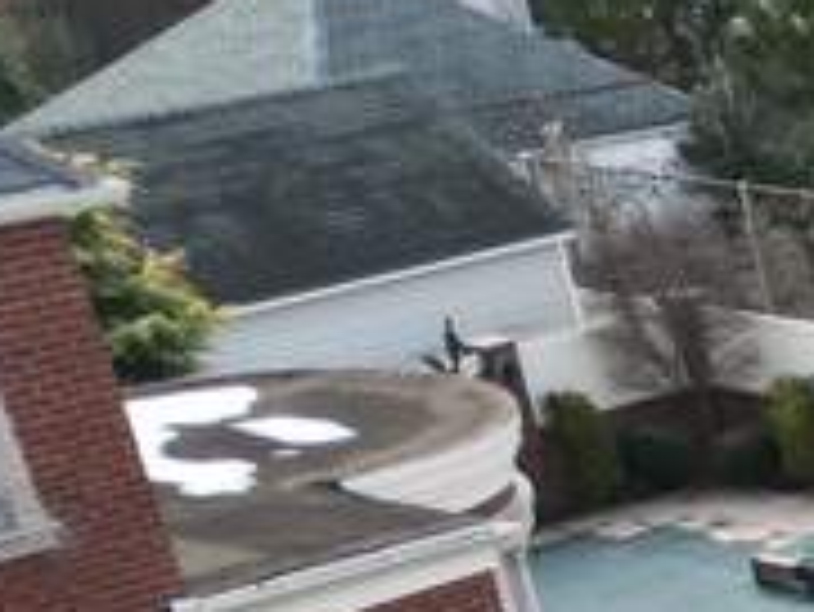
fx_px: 3200
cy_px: 1602
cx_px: 2127
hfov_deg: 11.3
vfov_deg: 9.4
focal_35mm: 136
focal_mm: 6.72
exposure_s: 1/800
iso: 200
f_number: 1.7
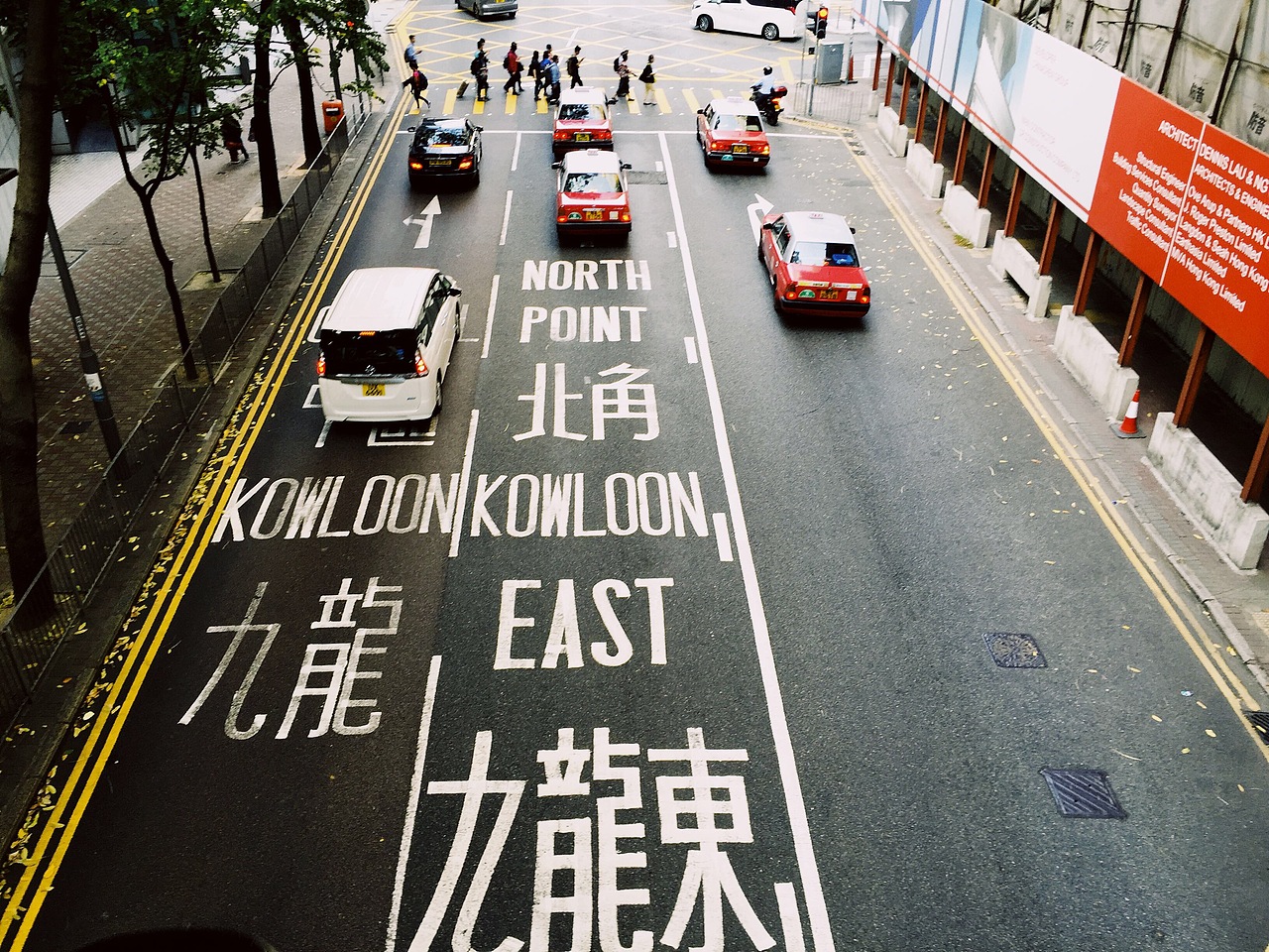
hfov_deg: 61.7
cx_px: 634
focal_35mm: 29
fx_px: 1063
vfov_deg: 48.2
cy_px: 476
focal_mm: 4.15
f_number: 2.2
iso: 32
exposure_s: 1/50
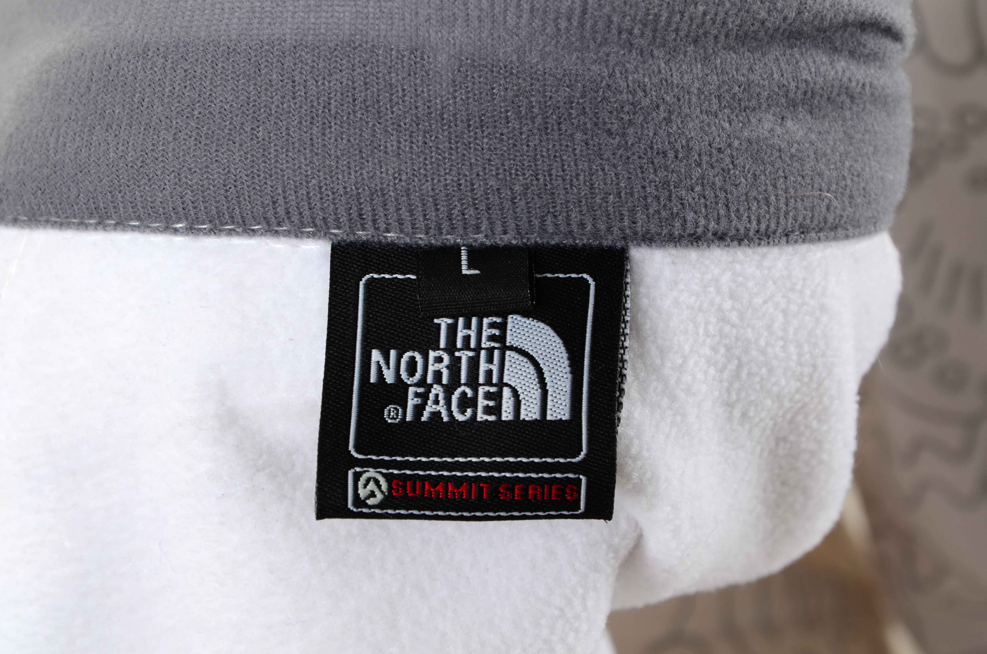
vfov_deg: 8.7
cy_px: 327
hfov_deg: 13.1
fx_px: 4309
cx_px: 494
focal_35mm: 158
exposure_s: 1/125
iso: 200
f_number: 13
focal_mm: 105
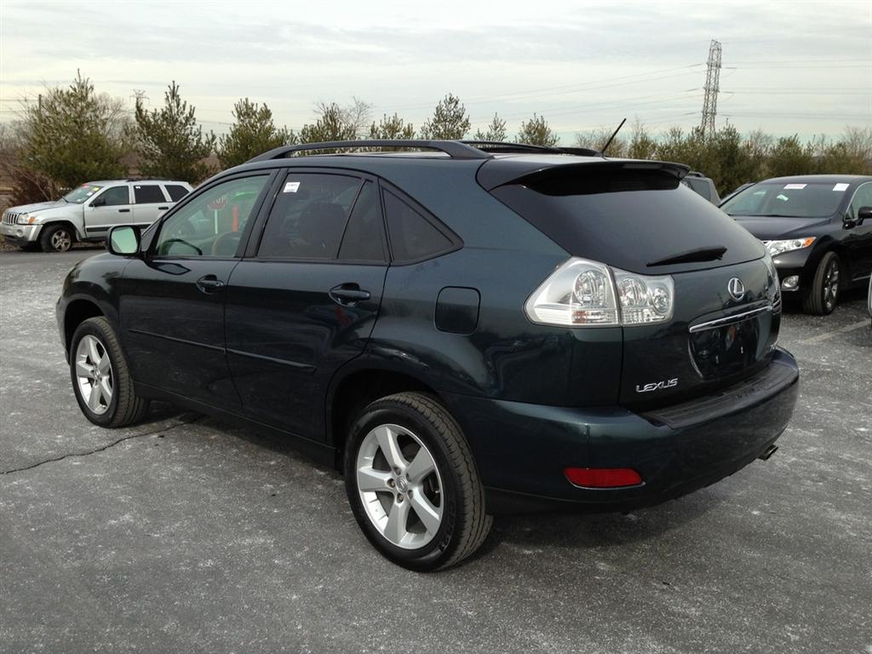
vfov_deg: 42.9
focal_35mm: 33
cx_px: 436
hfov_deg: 55.4
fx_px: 831
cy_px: 327
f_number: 2.4
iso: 50
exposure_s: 1/951
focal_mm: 4.13
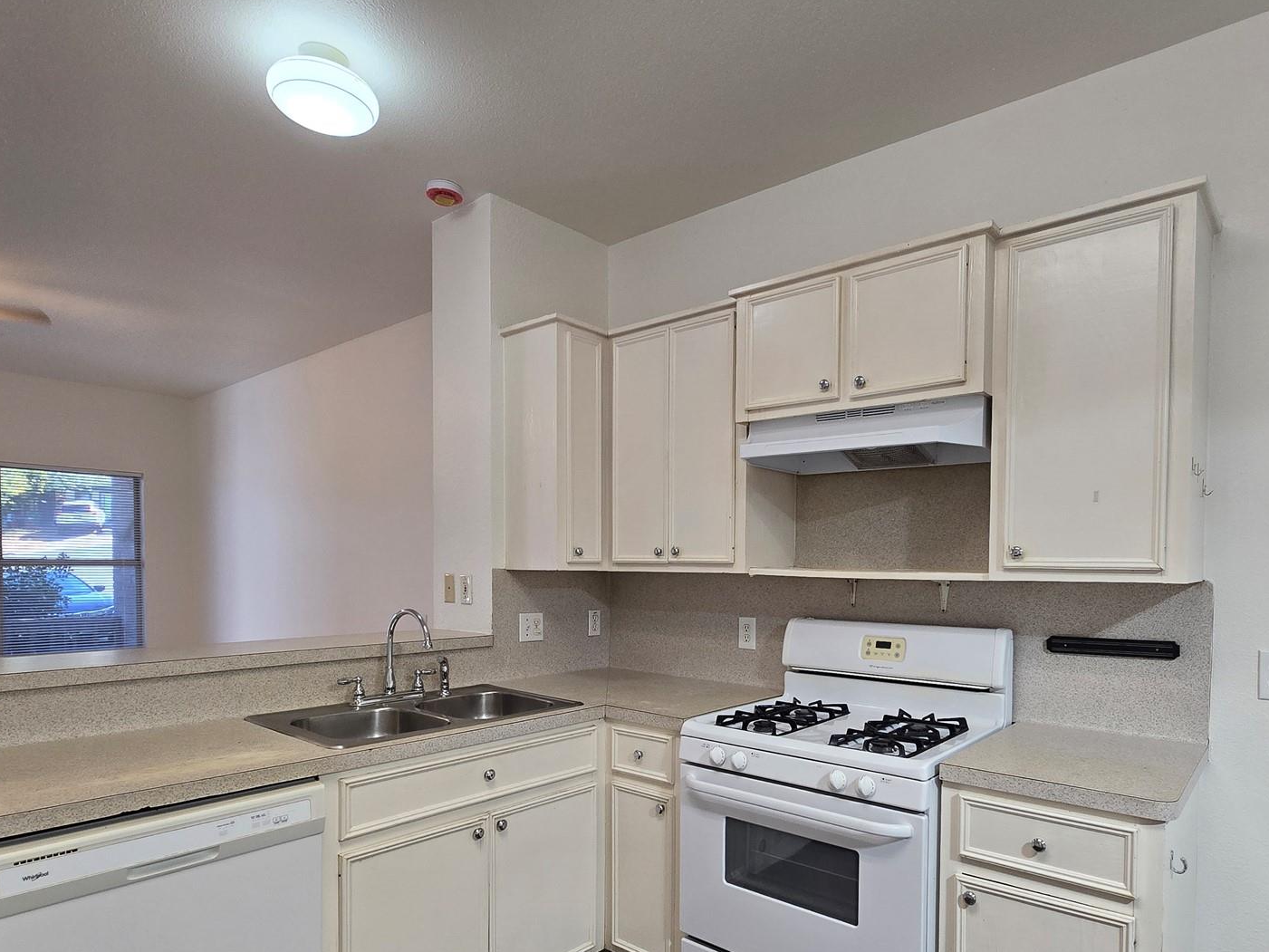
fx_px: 697
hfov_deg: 84.4
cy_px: 584
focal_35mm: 19
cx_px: 699
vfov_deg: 67.8
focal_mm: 2.2
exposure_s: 1/60
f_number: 2.2
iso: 100
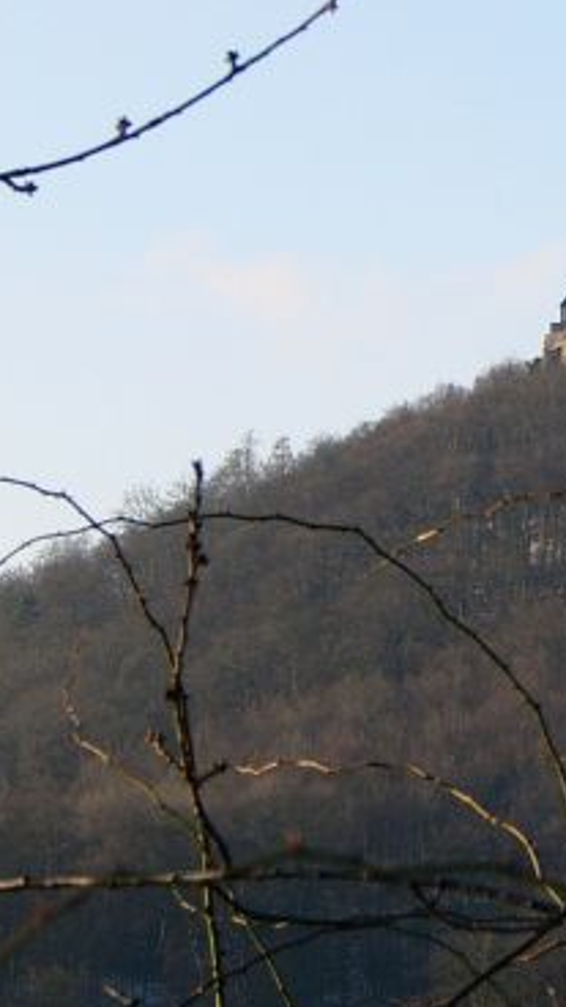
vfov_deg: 9.1
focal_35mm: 237
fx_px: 6323
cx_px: 845
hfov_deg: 5.1
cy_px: 285
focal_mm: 20.74
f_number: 4
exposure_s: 1/307
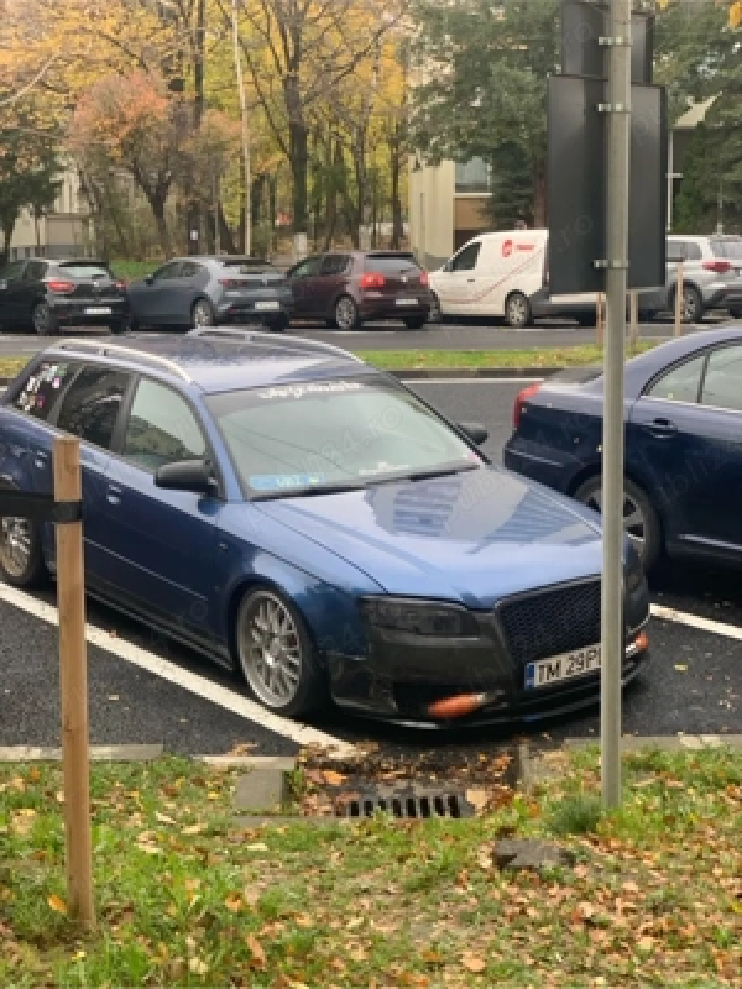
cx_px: 371
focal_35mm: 52
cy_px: 494
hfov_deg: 28.0
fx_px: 1486
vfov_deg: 36.8
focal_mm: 6
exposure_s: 1/122
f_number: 2.4
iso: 32
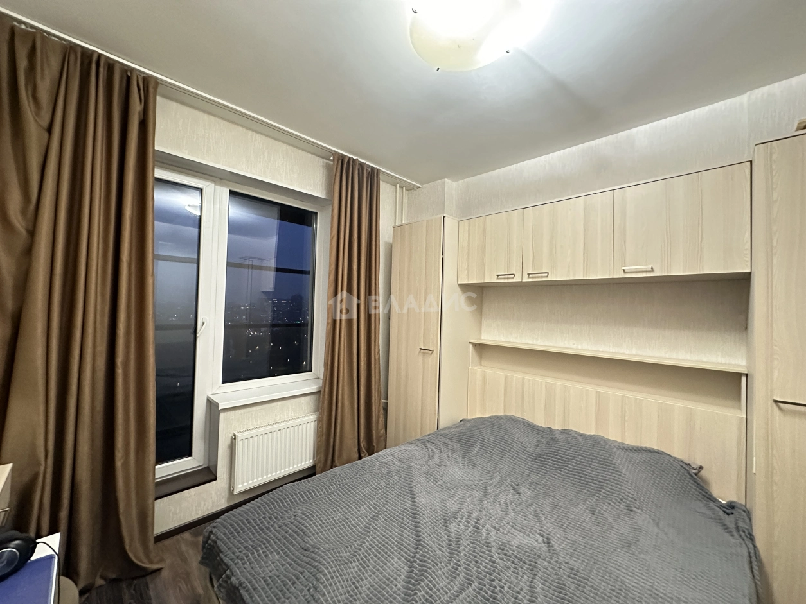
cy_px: 302
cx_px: 403
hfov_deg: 102.1
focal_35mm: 14
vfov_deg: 85.7
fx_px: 326
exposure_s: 1/34
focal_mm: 2.22
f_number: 2.2
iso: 1250
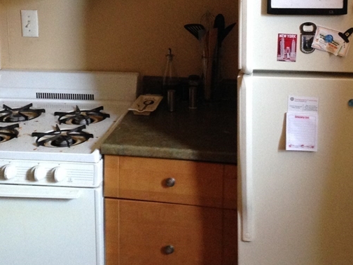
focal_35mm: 67
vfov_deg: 21.7
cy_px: 55
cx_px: 183
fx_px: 683
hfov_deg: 29.0
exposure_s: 1/20
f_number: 2.4
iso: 250
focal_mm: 4.12
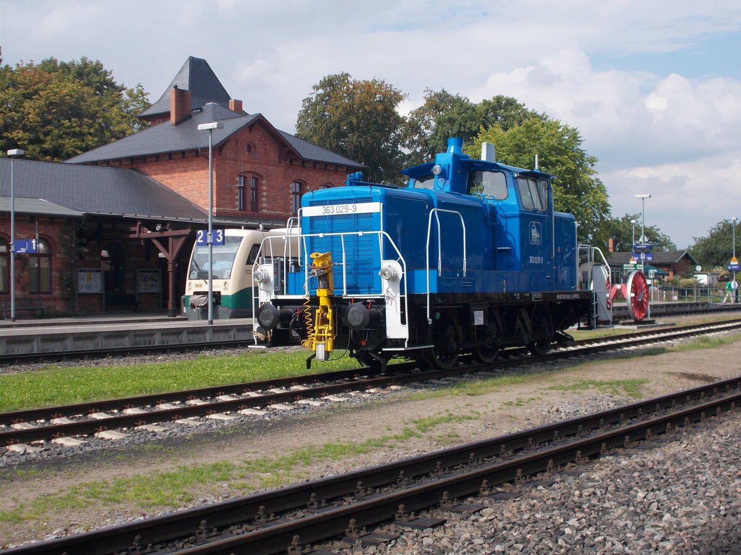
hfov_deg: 38.2
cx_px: 370
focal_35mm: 50
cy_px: 278
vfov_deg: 29.1
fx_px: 1070
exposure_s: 1/100
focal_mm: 9
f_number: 11.3
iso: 80
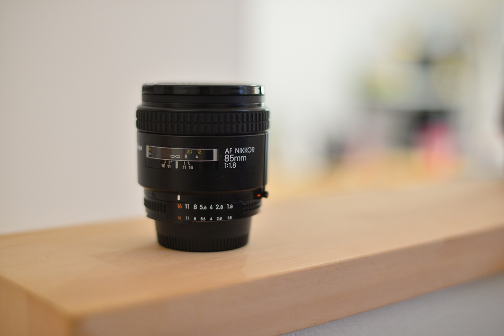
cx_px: 252
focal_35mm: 50
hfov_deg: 39.6
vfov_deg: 27.0
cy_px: 168
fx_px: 700
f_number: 2.5
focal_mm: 50
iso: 1600
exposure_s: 1/200
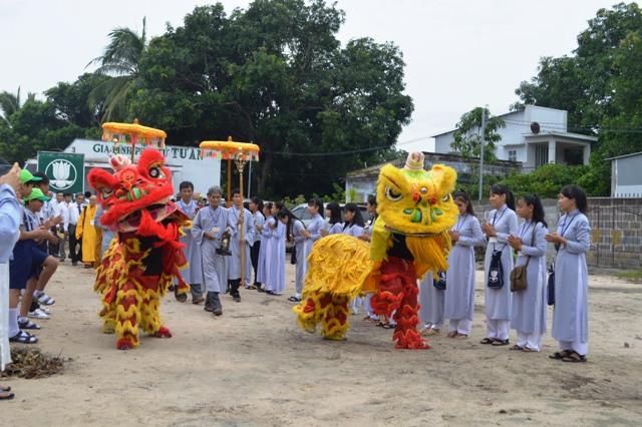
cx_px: 321
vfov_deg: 30.8
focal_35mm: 44
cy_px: 214
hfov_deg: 45.0
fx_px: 775
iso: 400
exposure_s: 1/125
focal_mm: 29
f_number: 9
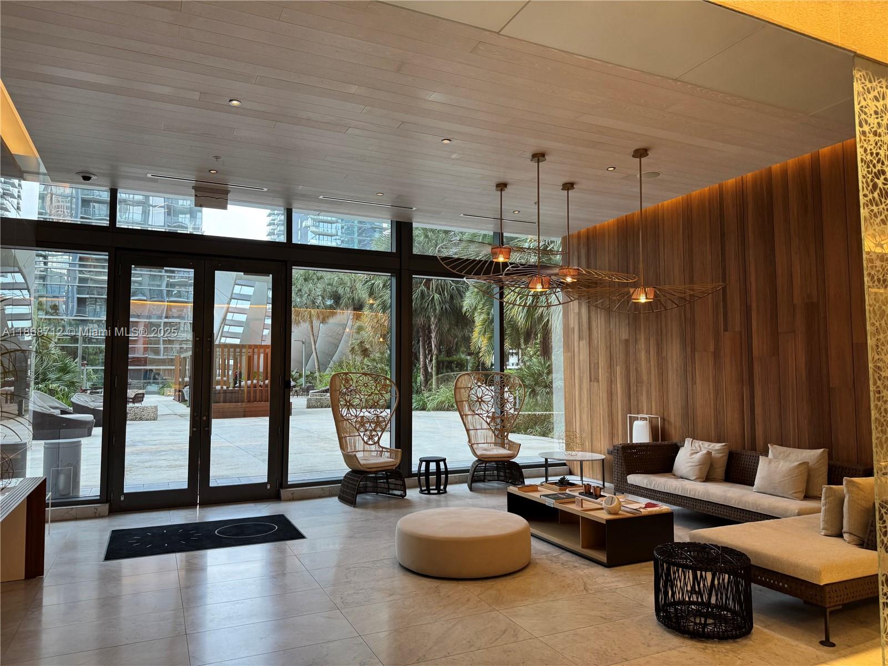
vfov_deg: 56.8
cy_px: 333
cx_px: 444
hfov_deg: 71.6
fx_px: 616
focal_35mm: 24
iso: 125
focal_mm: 6.76
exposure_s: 1/120
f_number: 1.78
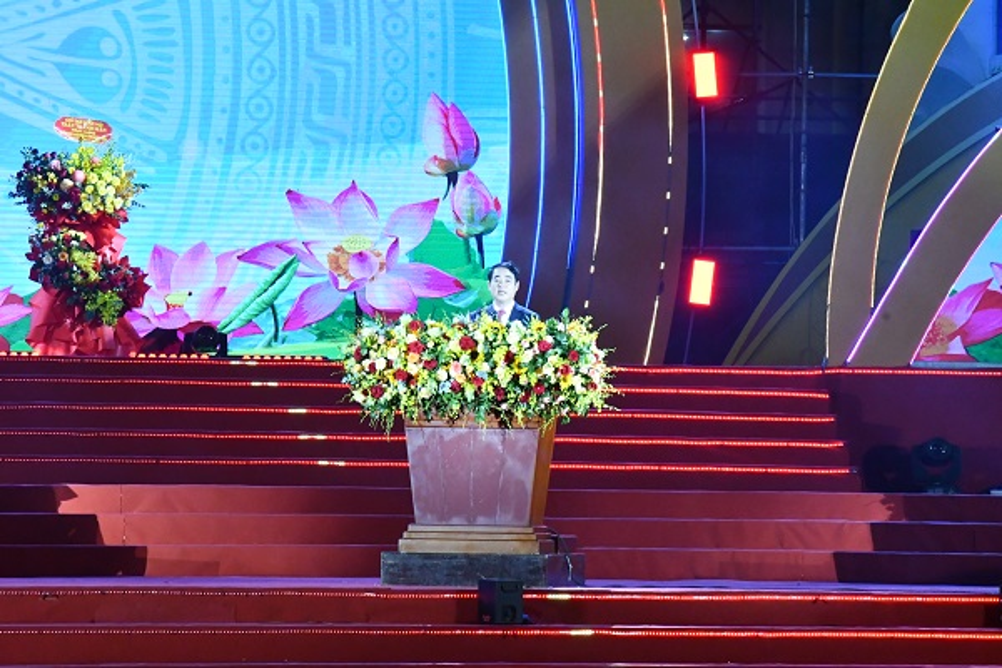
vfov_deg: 7.6
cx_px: 501
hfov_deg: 11.4
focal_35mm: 180
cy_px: 334
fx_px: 5010
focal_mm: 120
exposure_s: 1/200
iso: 9000
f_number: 13
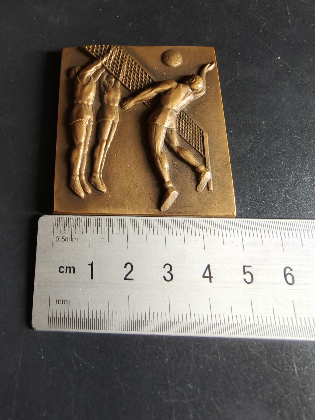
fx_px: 279
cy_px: 210
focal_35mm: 23
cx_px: 158
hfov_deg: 58.9
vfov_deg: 73.9
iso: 800
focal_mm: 2.32
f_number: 2
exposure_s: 1/27.5
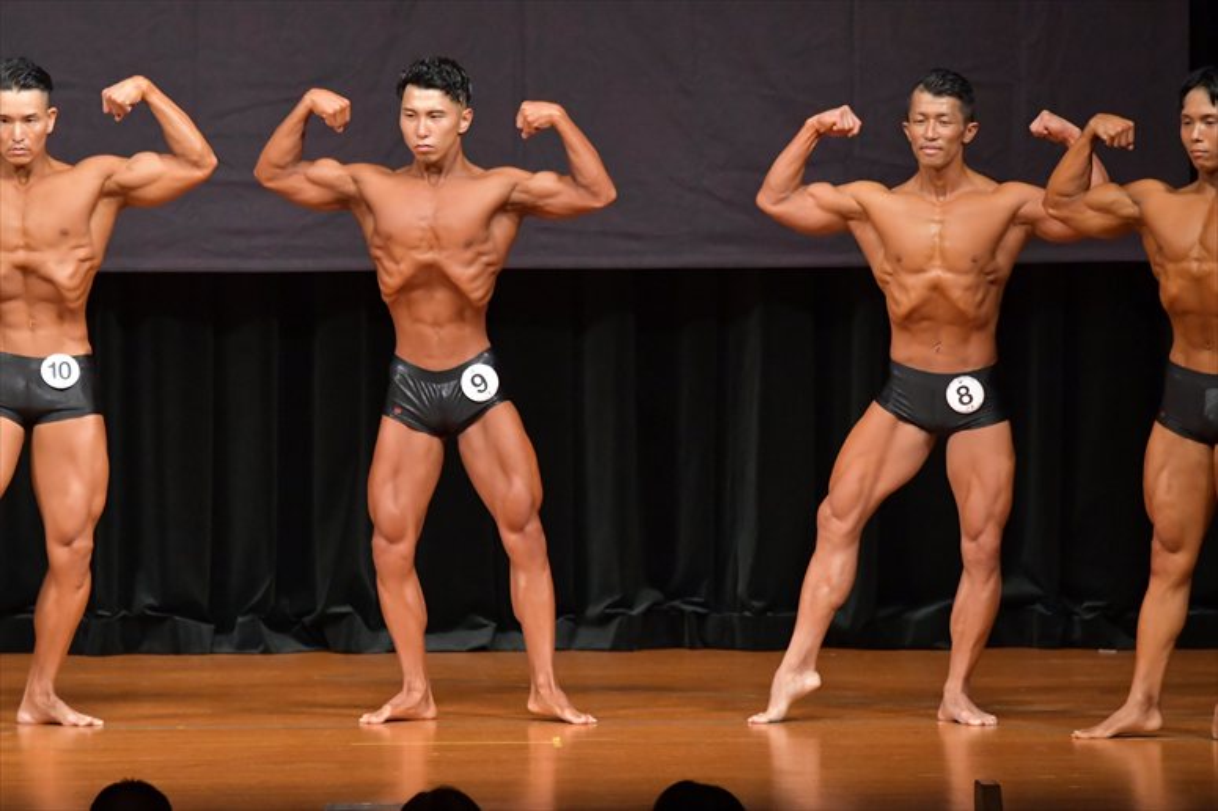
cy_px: 406
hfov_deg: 7.6
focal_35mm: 270
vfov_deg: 5.1
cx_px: 609
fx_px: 9131
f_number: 5.6
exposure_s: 1/400
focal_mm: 180
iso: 6400
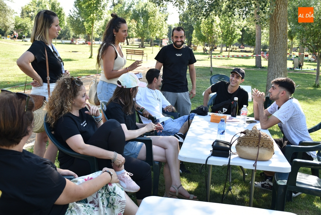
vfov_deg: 34.3
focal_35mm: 39
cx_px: 160
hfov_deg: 49.5
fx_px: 348
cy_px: 108
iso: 100
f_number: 3.8
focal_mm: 26
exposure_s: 1/125
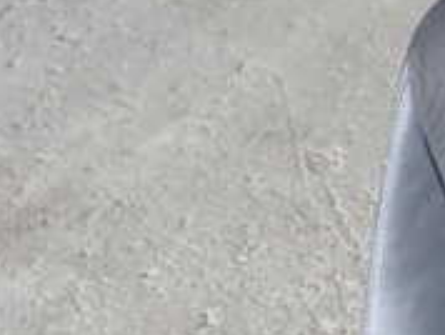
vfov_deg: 11.5
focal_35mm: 128
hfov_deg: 14.4
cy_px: 290
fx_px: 1648
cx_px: 658
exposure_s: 1/80
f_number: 2.7
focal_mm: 6.83
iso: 200
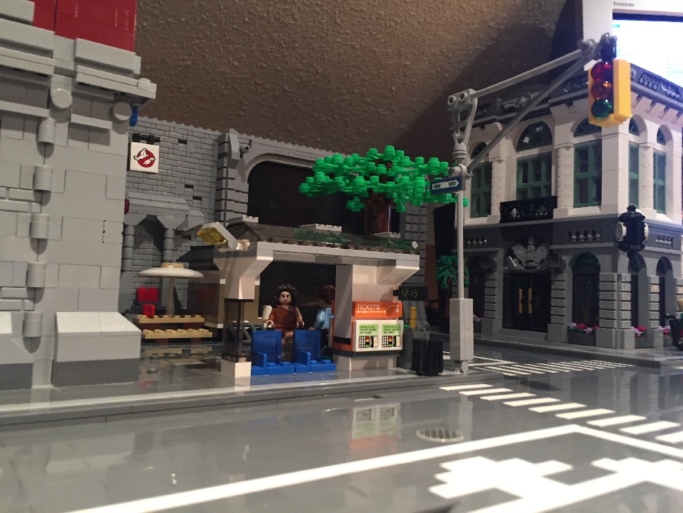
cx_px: 342
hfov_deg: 61.7
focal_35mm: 29
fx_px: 572
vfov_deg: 48.2
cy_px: 256
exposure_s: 1/33
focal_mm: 4.15
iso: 250
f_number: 2.2
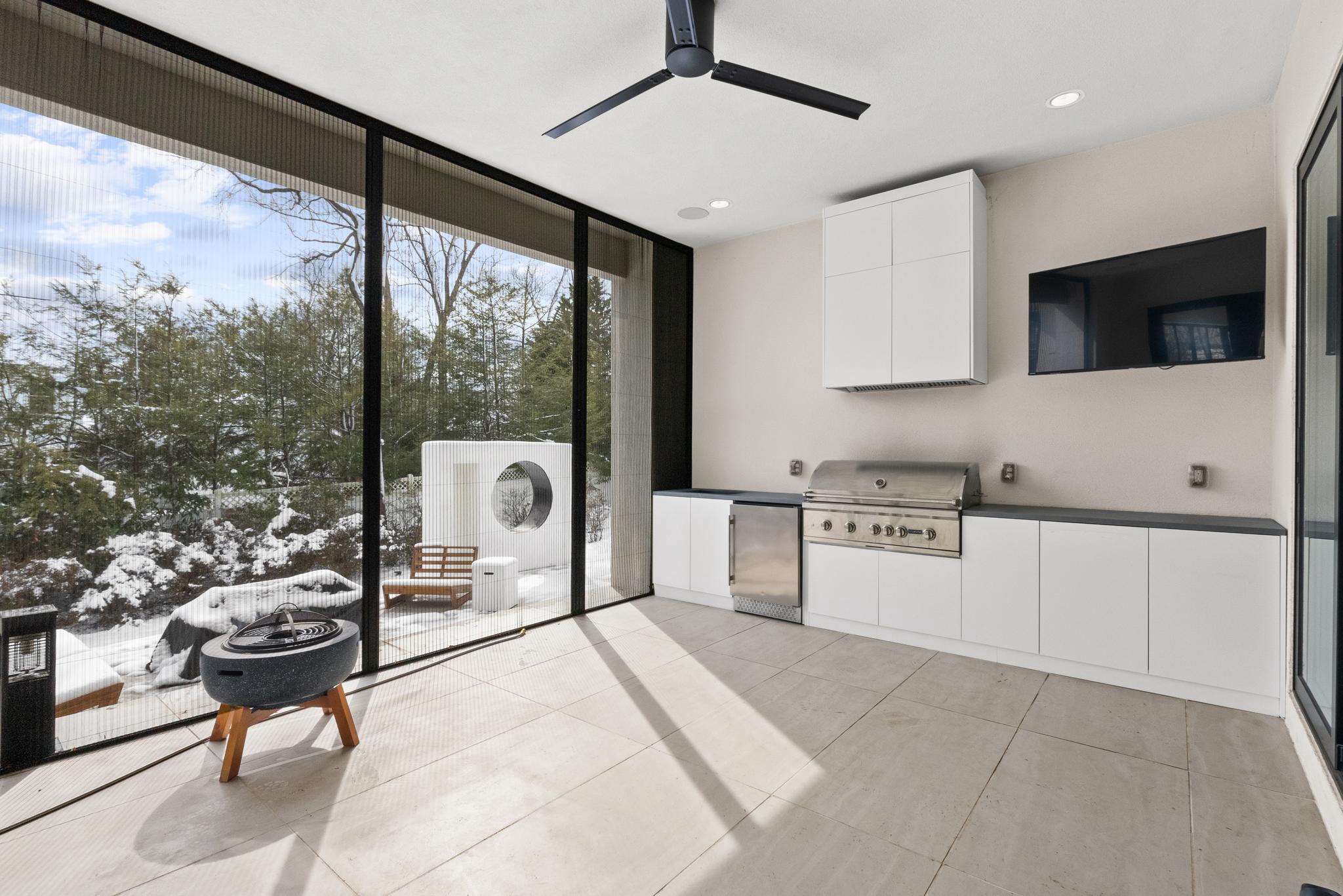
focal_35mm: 16
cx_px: 672
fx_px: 597
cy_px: 448
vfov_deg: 73.8
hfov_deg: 96.7
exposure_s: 1/25
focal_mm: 16
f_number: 20
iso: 800
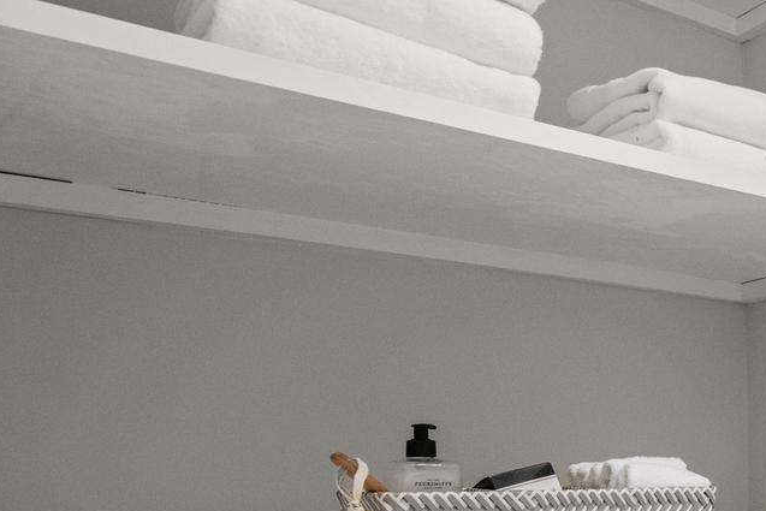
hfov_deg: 31.6
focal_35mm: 45
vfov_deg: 28.5
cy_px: 474
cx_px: 1032
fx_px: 958
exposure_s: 1/60
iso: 2000
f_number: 5.6
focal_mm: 14
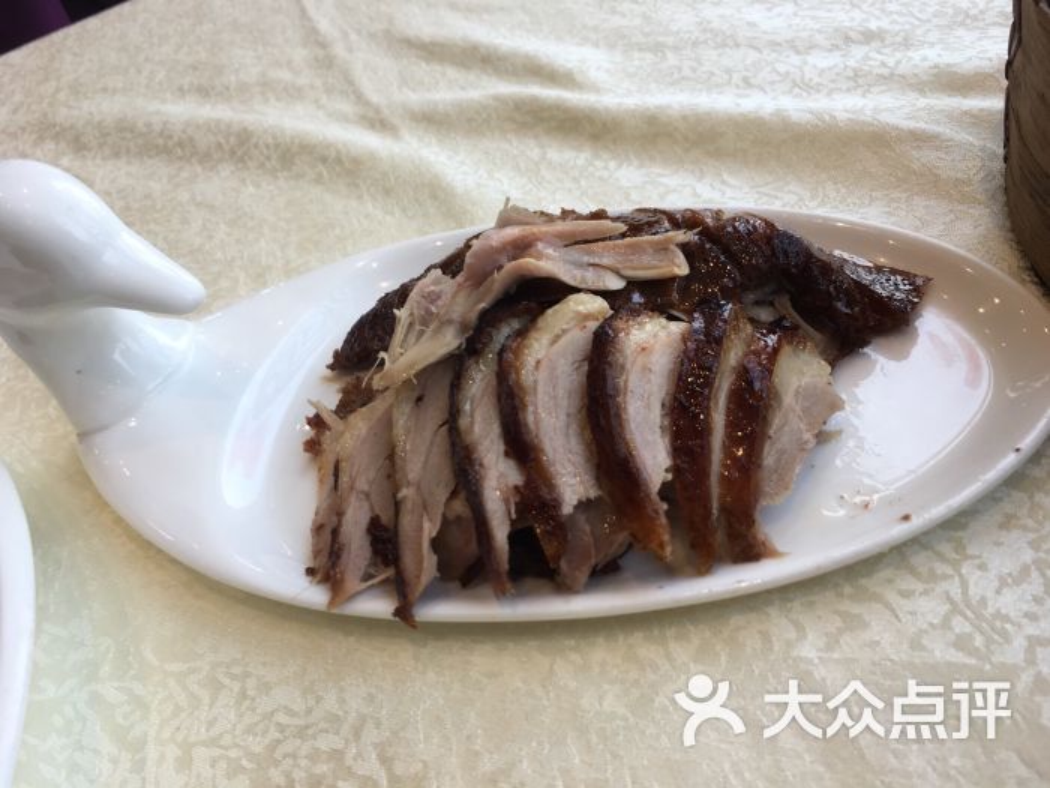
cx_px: 525
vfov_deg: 48.2
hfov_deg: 61.7
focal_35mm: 29
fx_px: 880
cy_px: 394
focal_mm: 4.15
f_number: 2.2
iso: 40
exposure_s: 1/100
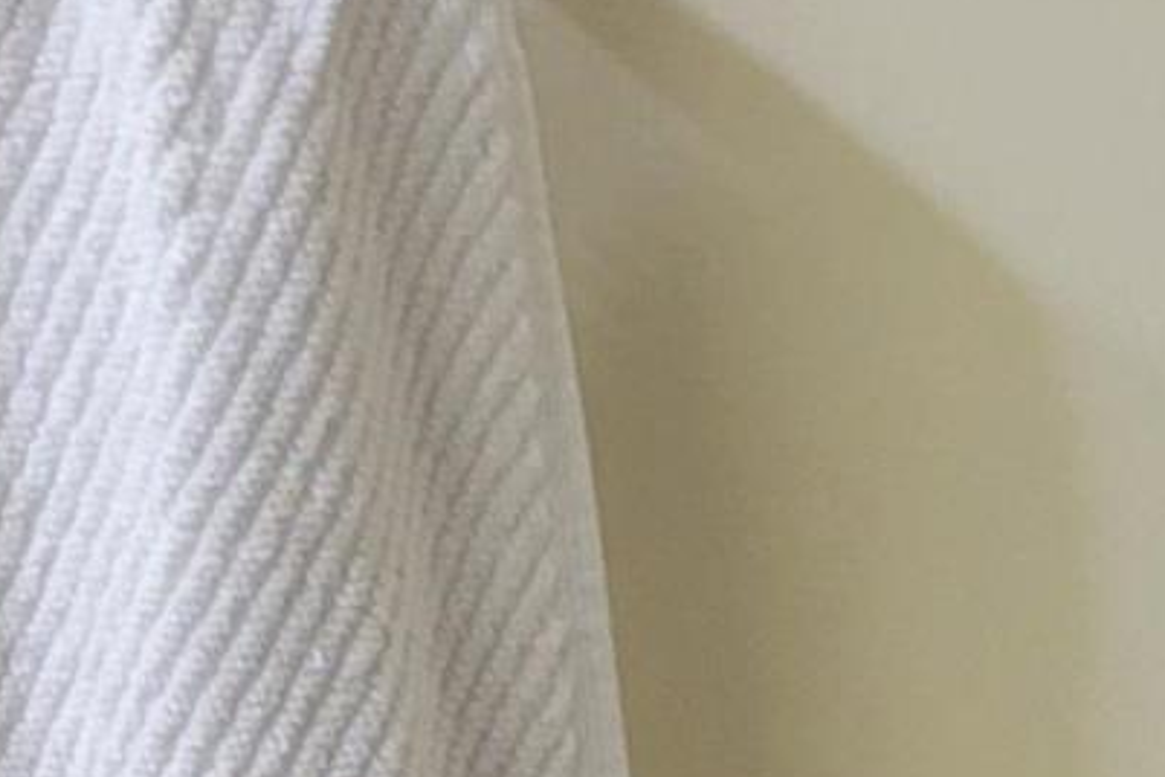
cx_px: 1861
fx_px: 5016
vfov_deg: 7.5
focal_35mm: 155
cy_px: 2485
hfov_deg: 12.5
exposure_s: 1/120
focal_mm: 5.4
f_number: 1.8
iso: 200
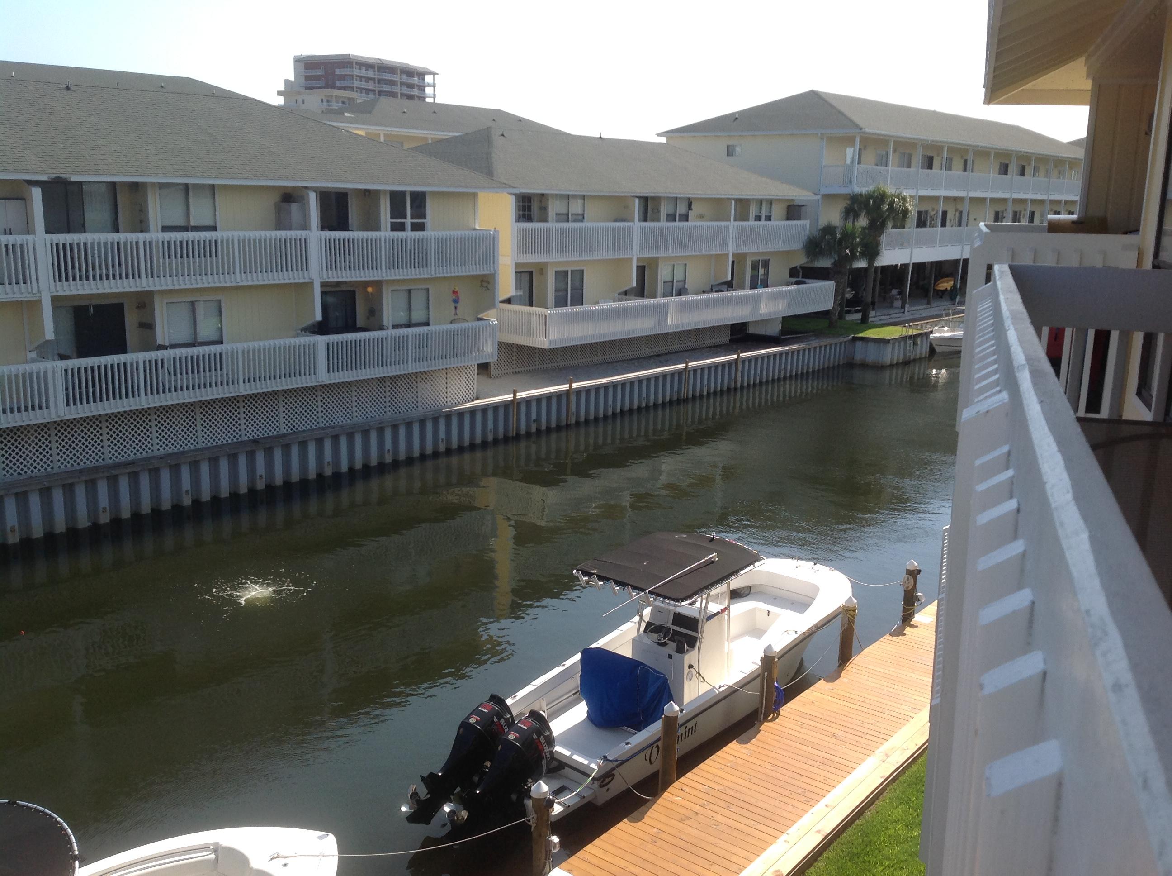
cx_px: 586
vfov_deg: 40.6
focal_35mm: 35
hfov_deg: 52.7
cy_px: 438
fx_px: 1183
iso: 50
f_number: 2.4
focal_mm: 4.28
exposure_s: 1/1374
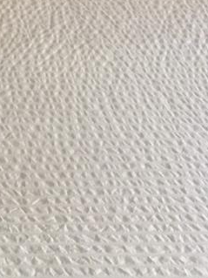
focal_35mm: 109
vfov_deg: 17.6
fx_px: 874
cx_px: -64
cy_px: -3
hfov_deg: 13.1
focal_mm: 4.15
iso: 160
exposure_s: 1/30
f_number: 2.2
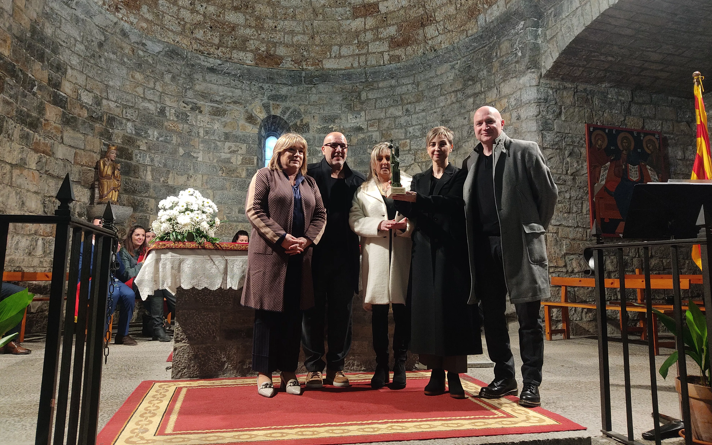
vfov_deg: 44.4
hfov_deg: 66.5
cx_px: 360
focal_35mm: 28
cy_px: 194
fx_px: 543
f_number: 1.79
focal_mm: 4.74
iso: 1246
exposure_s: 1/33
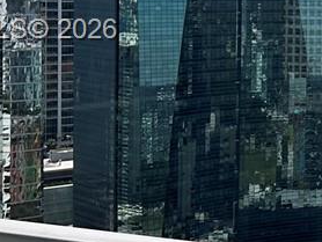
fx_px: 1285
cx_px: 683
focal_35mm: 138
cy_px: 31
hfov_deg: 12.3
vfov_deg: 10.7
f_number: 1.78
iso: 80
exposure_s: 1/4184
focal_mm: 6.86
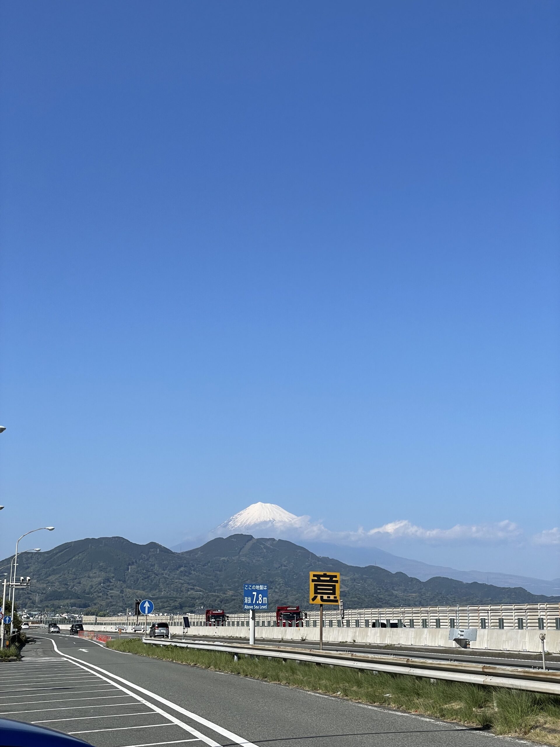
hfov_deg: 28.0
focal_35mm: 52
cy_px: 374
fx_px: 1122
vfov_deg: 36.8
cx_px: 280
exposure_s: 1/2283
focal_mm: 6
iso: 25
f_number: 2
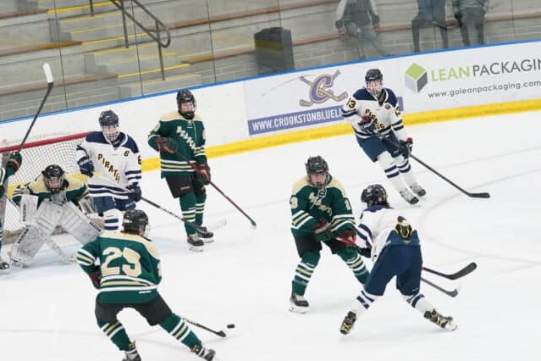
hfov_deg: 11.5
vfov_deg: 7.7
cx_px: 236
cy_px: 200
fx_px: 2675
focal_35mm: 178
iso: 10000
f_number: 4
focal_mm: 111
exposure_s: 1/1600
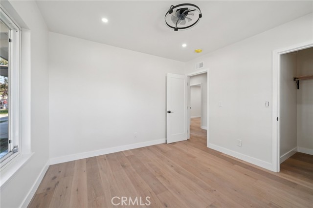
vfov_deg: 81.1
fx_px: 122
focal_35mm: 14
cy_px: 104
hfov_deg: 104.3
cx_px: 156
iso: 400
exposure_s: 1/30
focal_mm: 14
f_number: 8
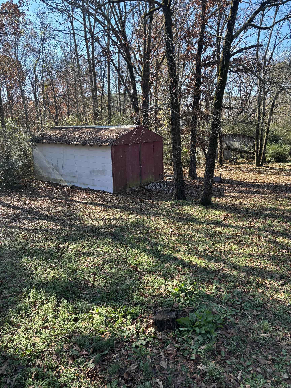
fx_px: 291
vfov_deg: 67.3
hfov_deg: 53.1
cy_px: 194
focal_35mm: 26
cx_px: 146
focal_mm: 5.96
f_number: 1.6
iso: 50
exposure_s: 1/498
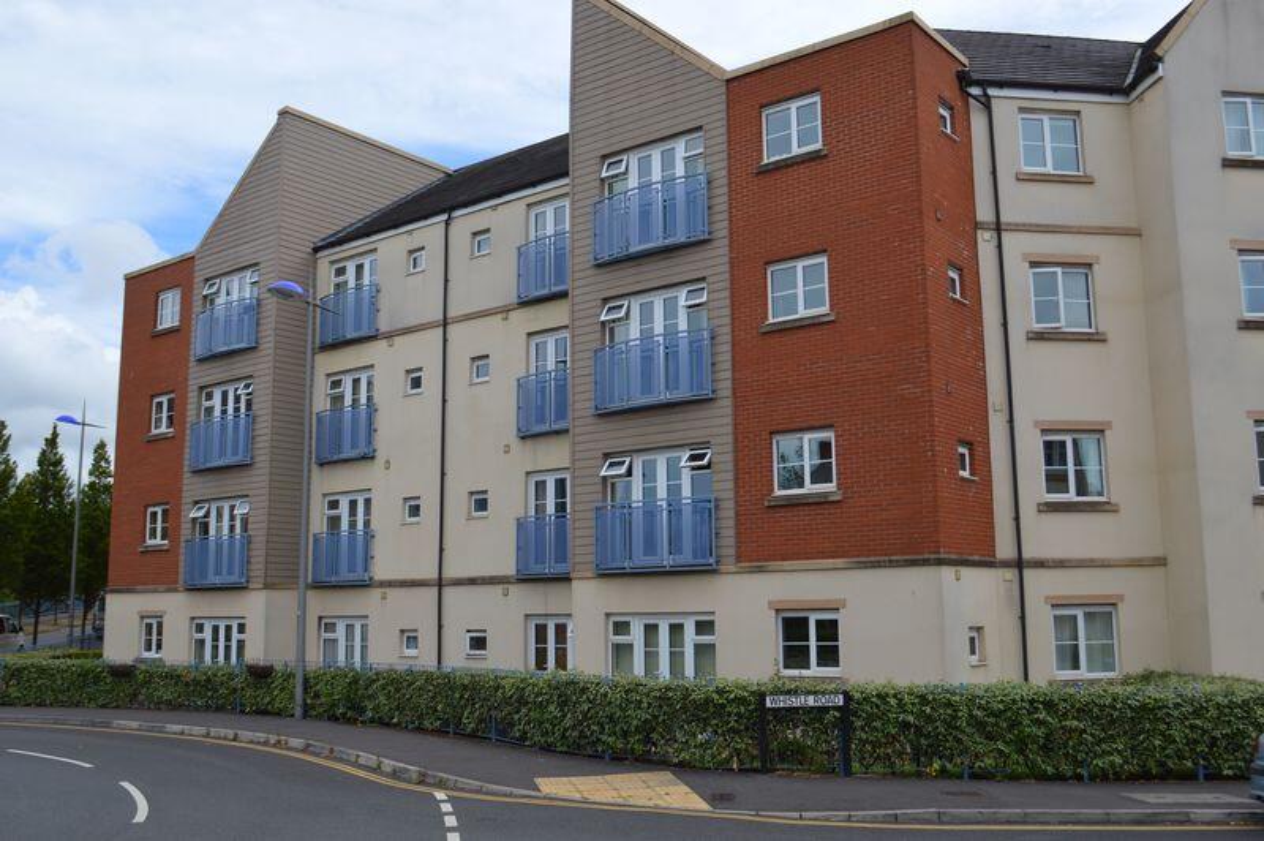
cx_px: 632
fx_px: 1158
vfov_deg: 39.9
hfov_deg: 57.3
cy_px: 420
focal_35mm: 33
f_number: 8
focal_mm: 22
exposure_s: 1/250
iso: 100
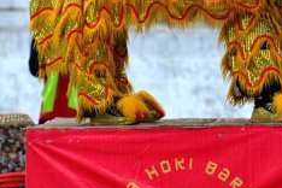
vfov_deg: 2.1
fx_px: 5091
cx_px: 231
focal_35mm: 650
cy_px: -123
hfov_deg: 3.2
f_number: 4.5
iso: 100
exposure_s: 1/200
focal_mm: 190
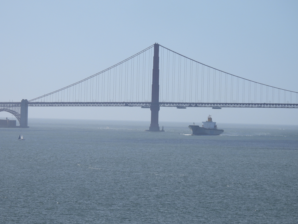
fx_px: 1894
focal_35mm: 220
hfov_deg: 9.0
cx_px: 149
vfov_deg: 6.8
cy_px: 112
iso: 100
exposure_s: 1/1250
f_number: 4.5
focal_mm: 39.3
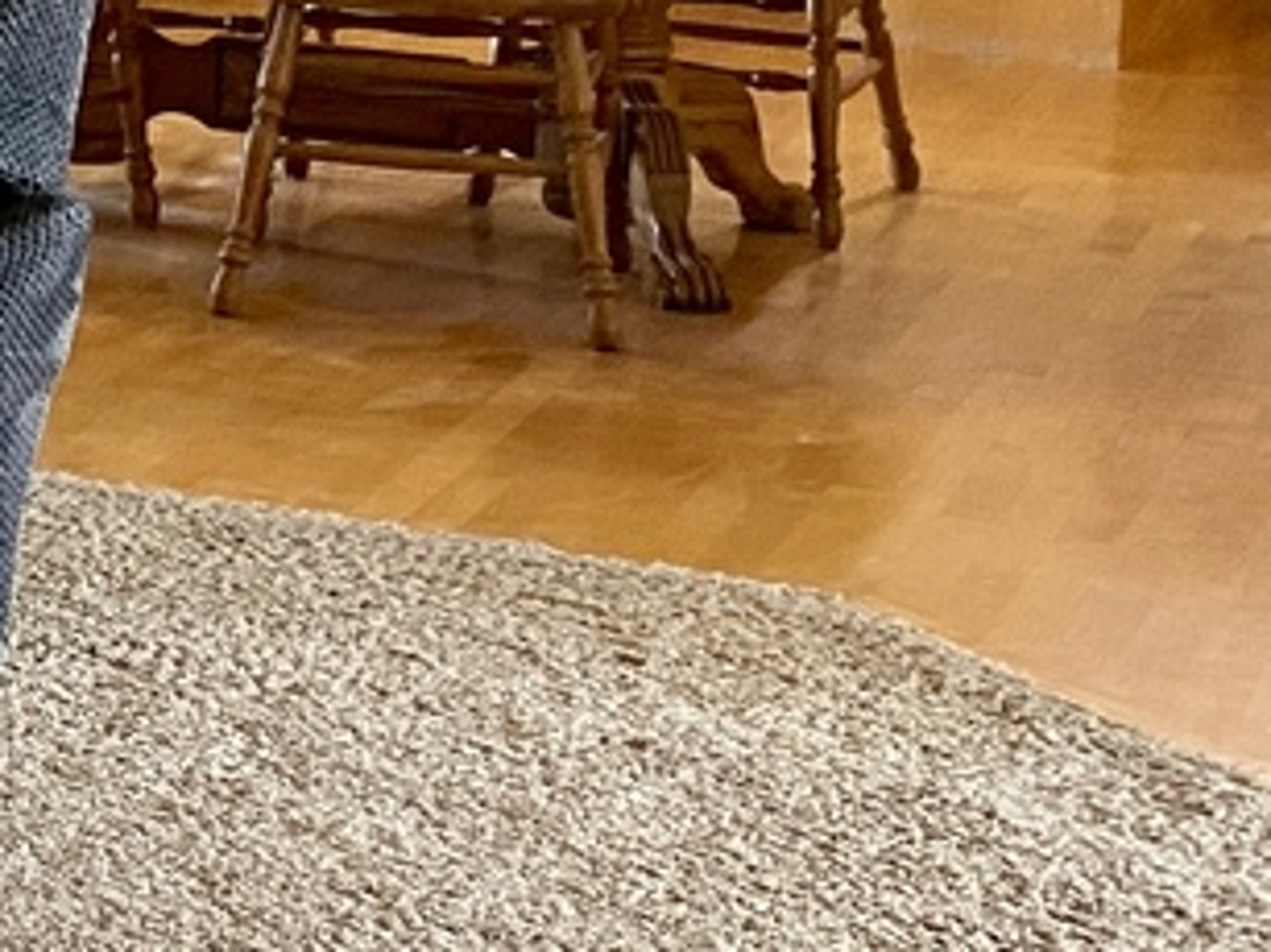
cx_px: -1548
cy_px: -244
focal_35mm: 122
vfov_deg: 11.8
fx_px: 4478
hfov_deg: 13.1
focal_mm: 4.25
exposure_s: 1/60
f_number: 1.8
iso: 160
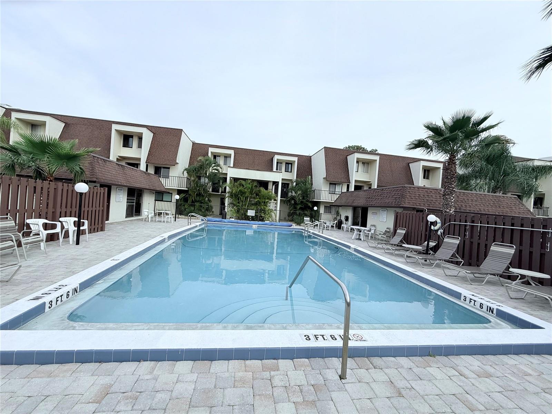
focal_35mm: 14
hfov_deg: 102.1
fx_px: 223
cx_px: 276
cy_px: 207
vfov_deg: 85.7
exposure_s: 1/1001
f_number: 2.2
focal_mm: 2.22
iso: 50
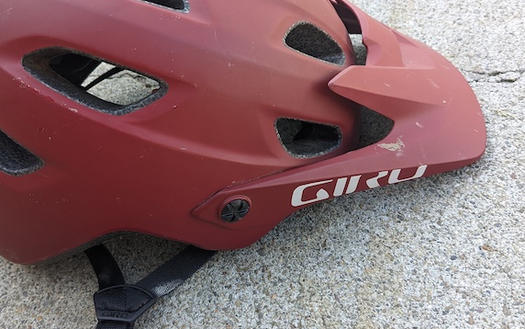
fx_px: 573
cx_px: 250
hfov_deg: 49.2
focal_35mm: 40
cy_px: 147
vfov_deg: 32.0
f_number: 1.73
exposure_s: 1/206
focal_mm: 4.38
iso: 83
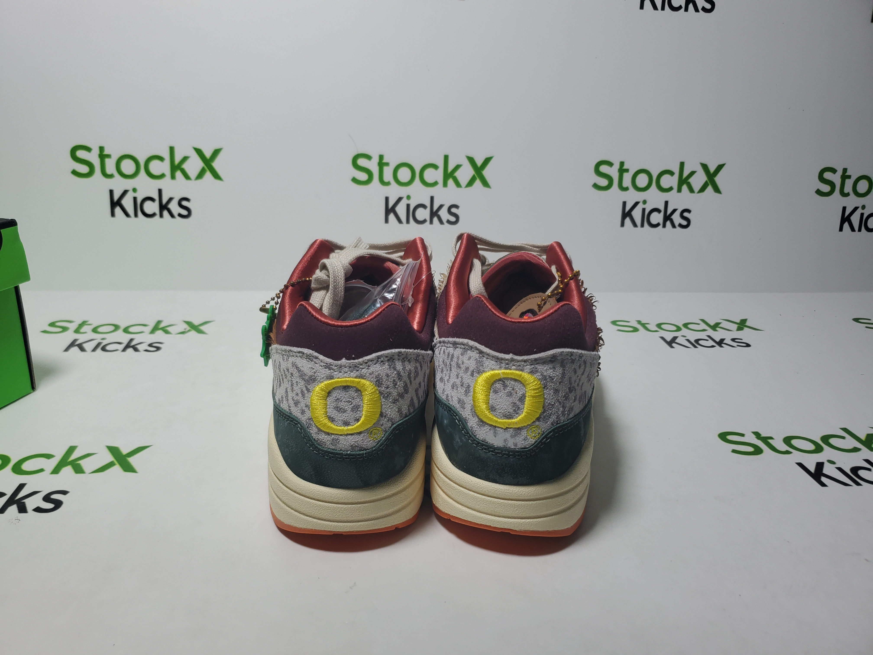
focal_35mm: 26
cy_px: 328
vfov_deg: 53.1
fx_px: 656
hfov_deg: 67.3
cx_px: 436
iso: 50
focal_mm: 4.3
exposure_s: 1/619
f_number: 1.5
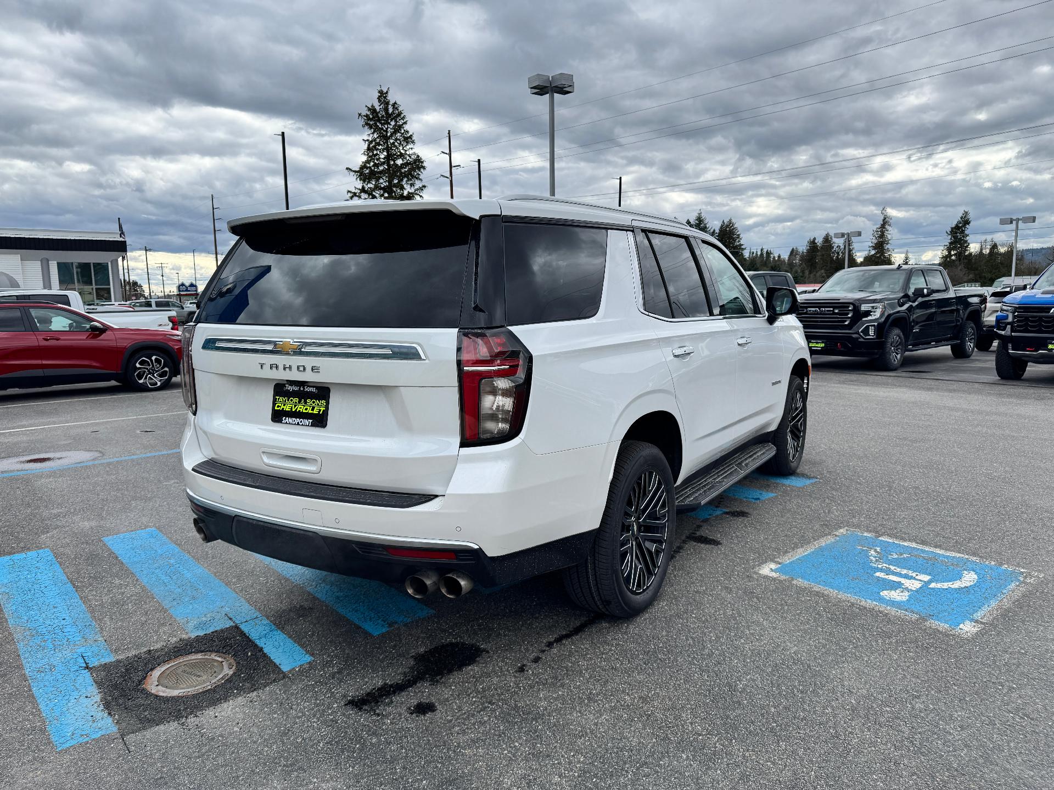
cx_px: 527
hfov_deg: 71.6
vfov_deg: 56.8
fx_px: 731
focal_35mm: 24
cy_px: 395
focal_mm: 6.76
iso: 80
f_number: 1.78
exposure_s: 1/2506
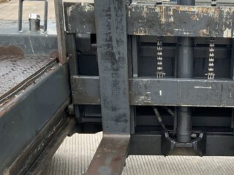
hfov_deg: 32.2
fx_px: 392
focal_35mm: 58
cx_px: 193
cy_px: 136
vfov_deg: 24.9
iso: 32
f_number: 1.8
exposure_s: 1/122
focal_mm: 3
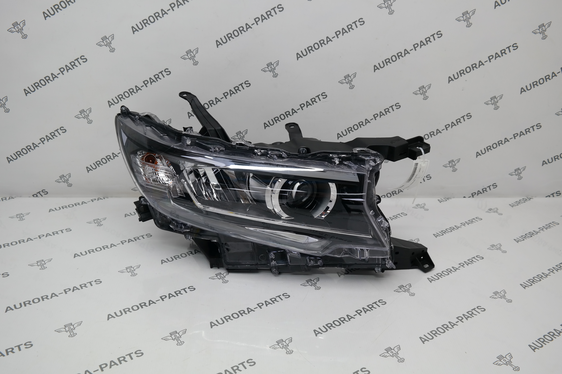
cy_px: 187
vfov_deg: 43.6
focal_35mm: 30
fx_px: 468
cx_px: 281
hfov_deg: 61.9
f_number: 5.6
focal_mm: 20
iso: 200
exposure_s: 1/40
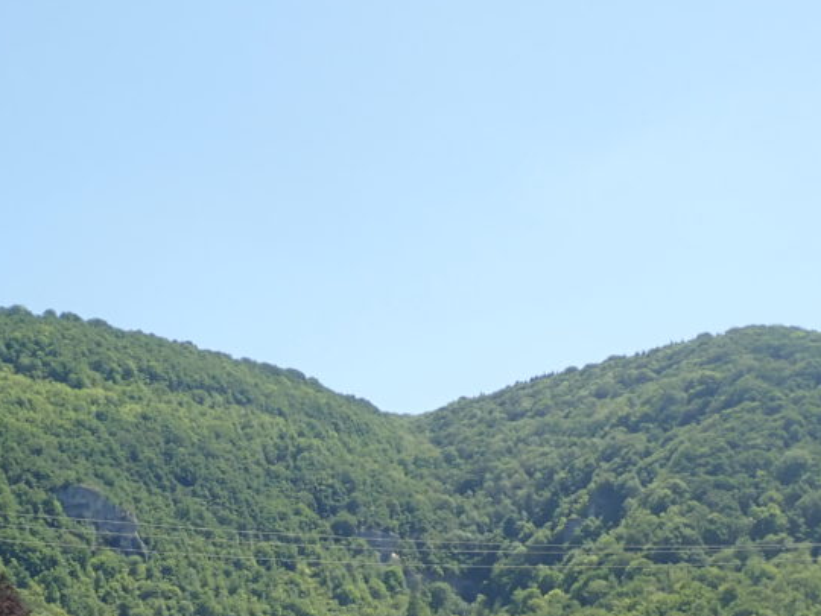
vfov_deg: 16.2
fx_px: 2135
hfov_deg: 21.6
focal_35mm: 90
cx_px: 204
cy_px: 566
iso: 100
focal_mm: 6.86
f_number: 3.5
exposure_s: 1/500
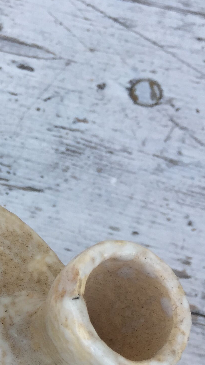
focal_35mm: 71
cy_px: 292
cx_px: -95
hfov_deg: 15.7
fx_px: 686
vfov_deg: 29.1
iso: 32
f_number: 2.2
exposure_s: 1/273
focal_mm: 4.15
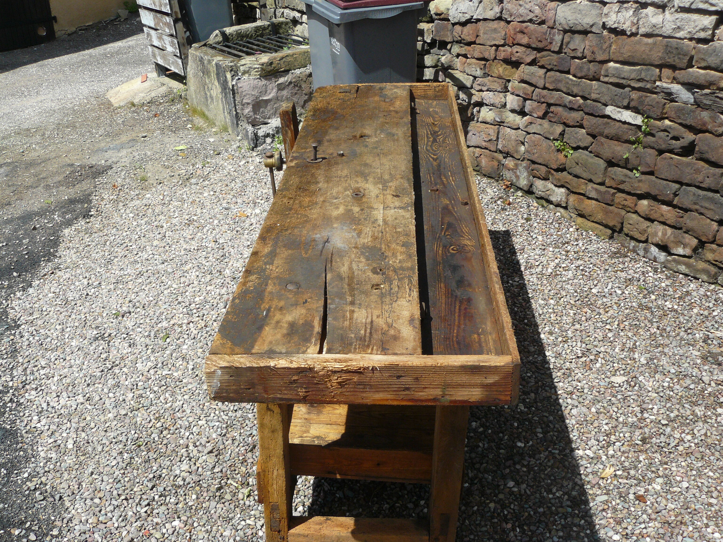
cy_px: 271
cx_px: 362
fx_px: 752
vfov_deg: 39.7
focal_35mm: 36
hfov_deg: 51.4
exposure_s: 1/320
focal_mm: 6
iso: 100
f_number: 5.6
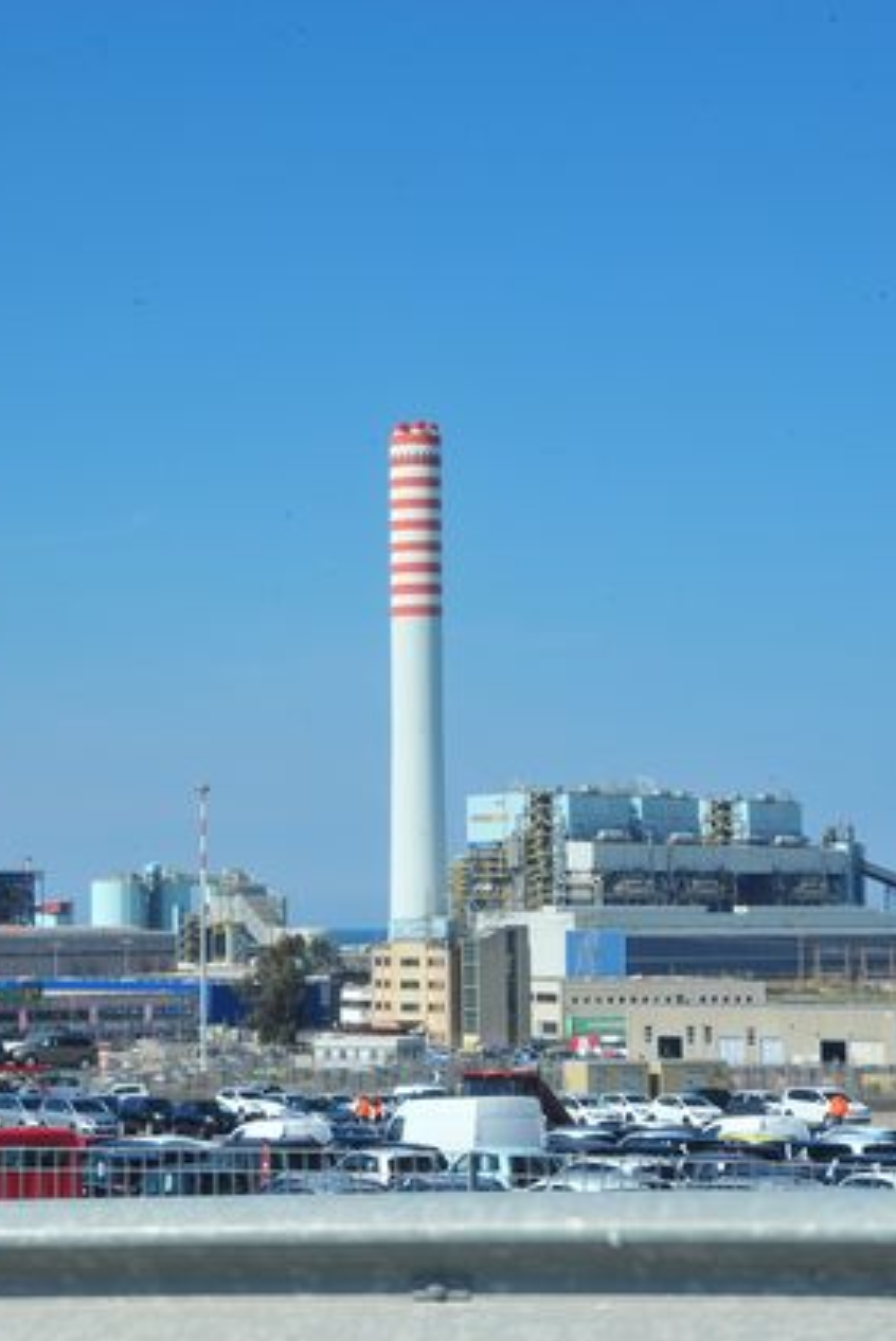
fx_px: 3951
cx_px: 261
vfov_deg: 19.3
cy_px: 674
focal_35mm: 106
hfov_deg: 12.9
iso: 500
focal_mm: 70
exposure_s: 1/200
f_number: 22
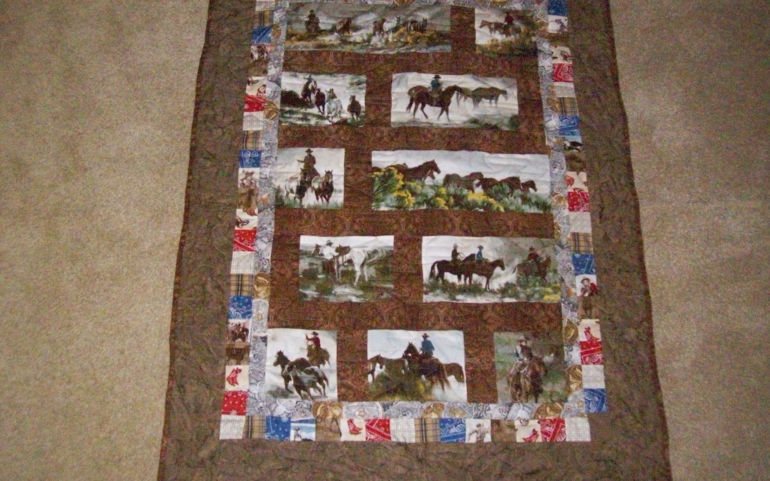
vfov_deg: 32.8
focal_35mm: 39
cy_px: 225
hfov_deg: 50.4
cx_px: 384
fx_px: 818
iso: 800
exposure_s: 1/128
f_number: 2.7
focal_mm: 6
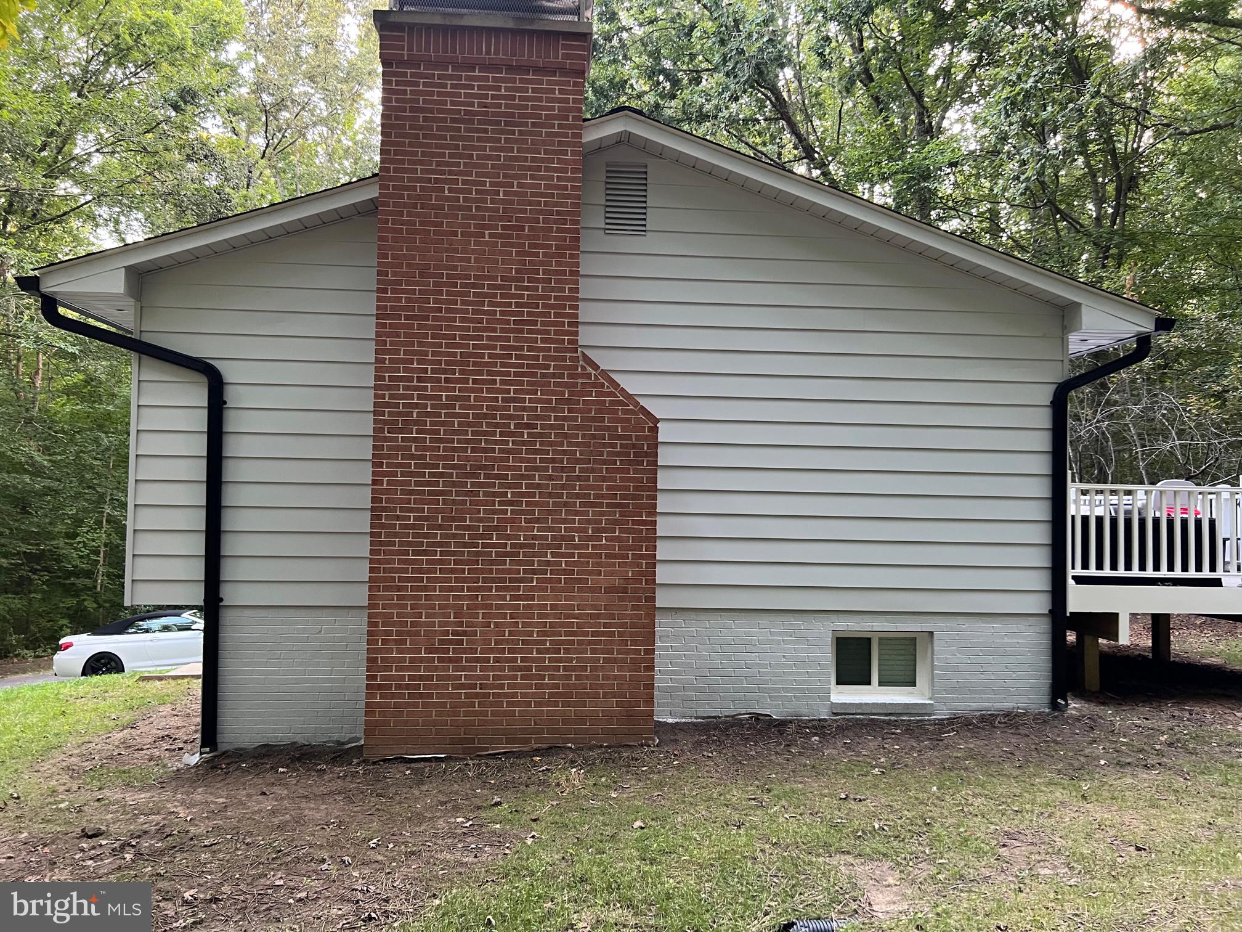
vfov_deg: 53.1
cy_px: 466
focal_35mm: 26
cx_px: 621
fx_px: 933
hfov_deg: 67.3
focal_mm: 5.7
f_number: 1.5
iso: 250
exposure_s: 1/60
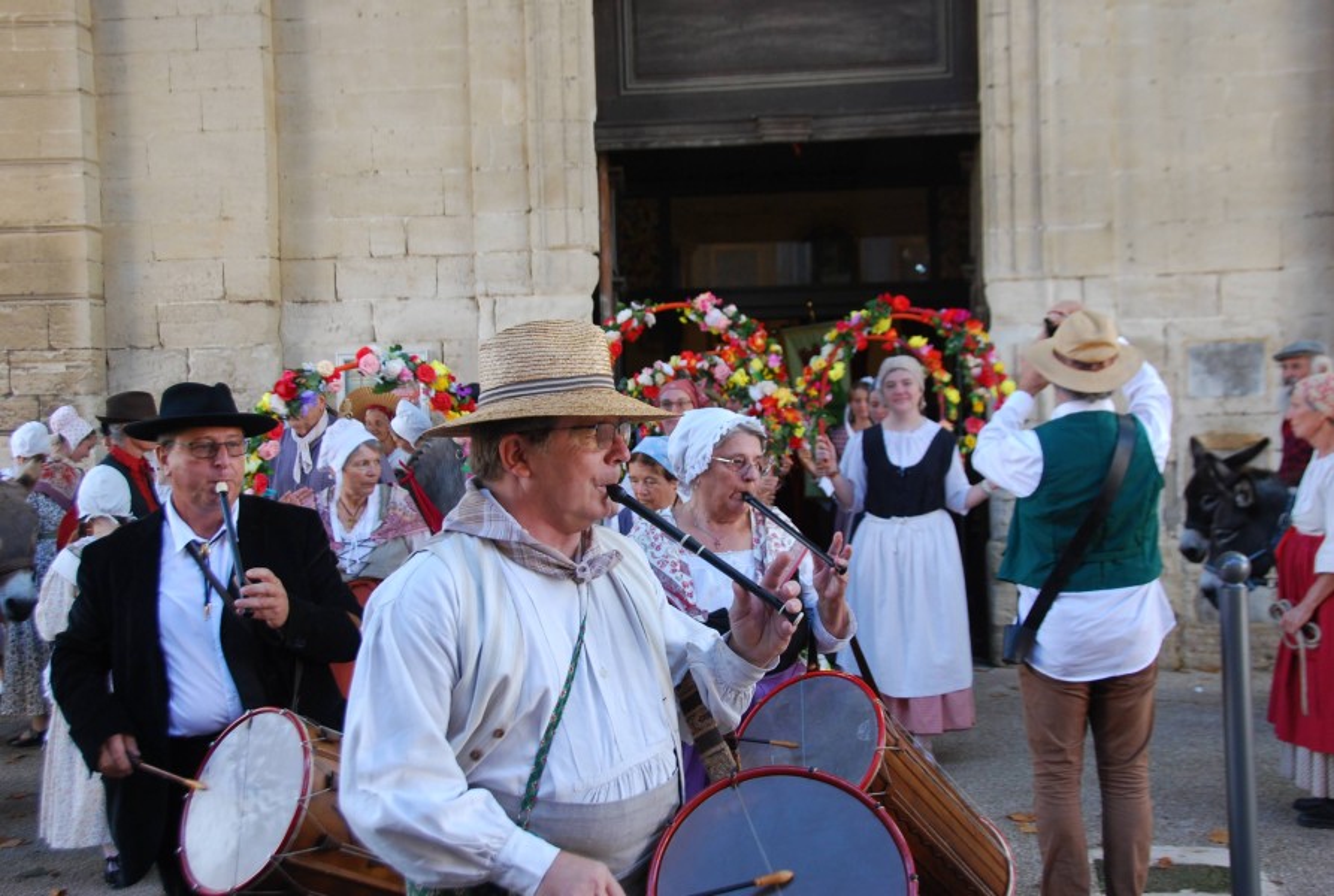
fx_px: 1504
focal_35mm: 40
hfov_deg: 47.8
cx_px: 667
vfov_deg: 33.2
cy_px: 448
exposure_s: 1/100
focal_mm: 27
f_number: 5
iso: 400
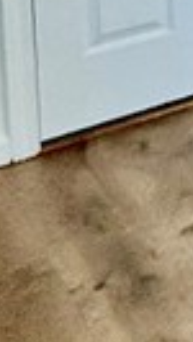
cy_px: -327
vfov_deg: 15.1
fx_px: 1062
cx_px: 764
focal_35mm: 117
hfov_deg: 7.5
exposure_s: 1/120
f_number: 2.2
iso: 500
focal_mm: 2.22
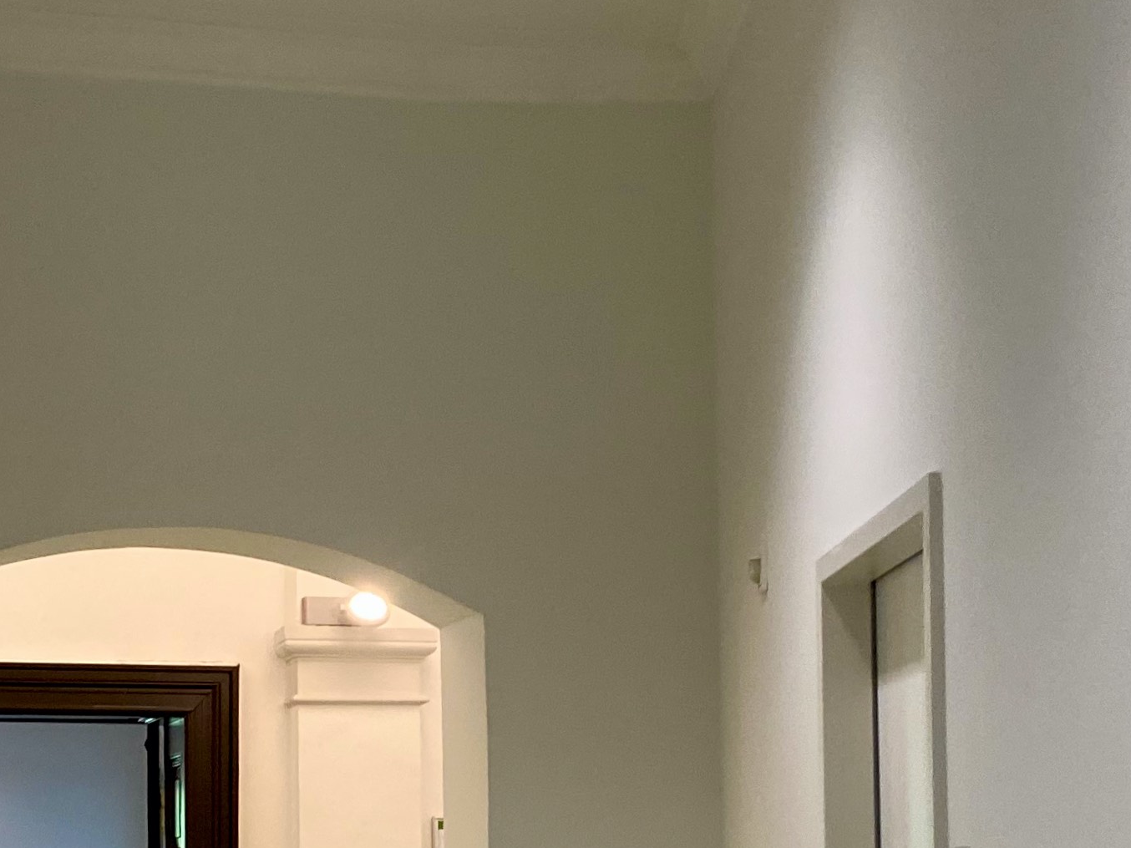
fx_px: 2483
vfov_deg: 18.9
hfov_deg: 25.6
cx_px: 449
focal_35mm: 76
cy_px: 829
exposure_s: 1/100
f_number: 1.8
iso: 125
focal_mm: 4.25
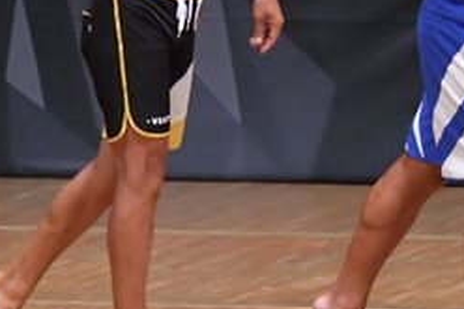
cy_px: -19
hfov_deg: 2.6
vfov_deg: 1.7
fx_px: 10252
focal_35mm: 796
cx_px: 224
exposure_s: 1/400
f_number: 5.6
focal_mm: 170
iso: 6400
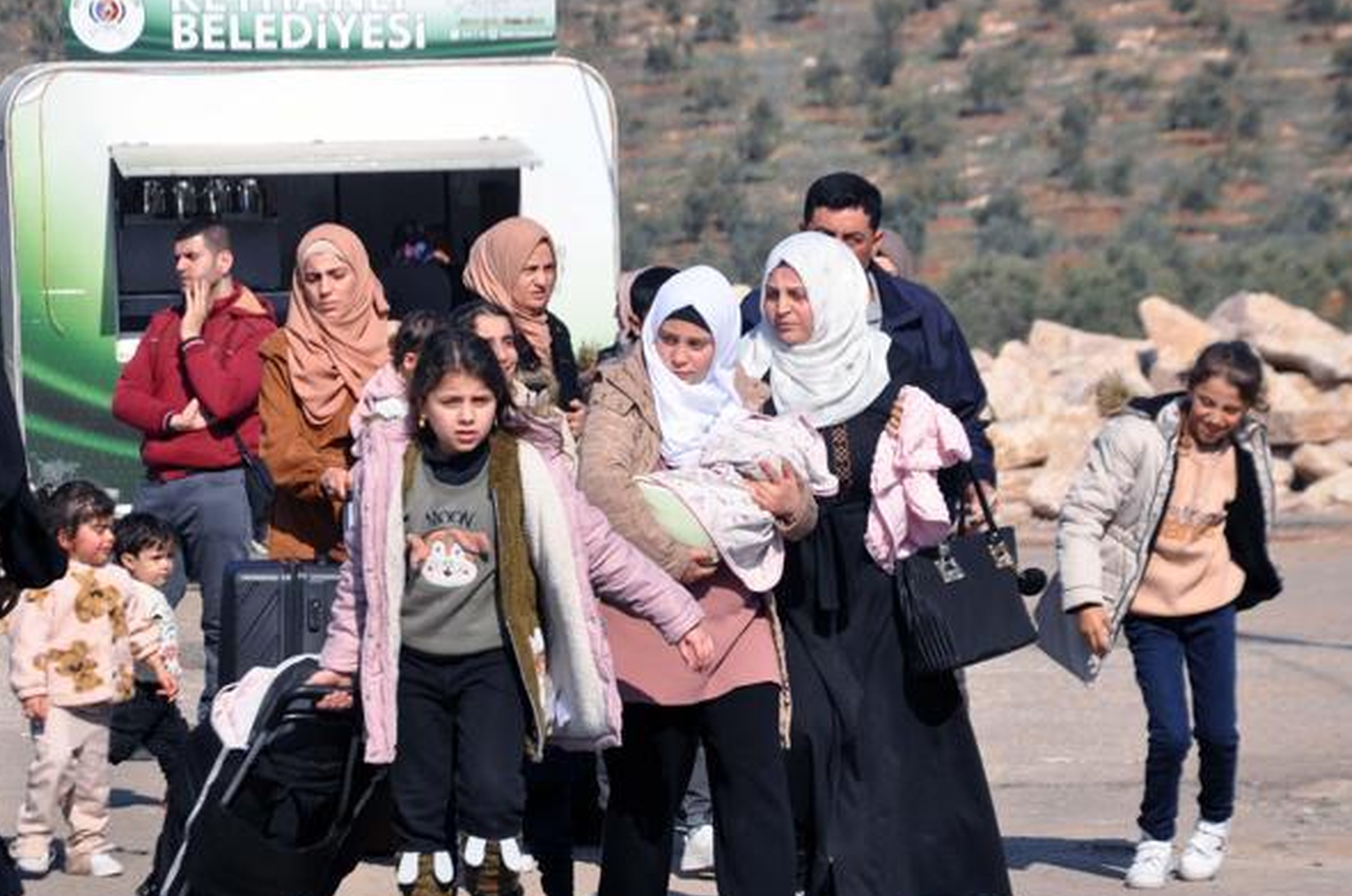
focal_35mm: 206
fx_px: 7709
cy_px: 487
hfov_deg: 10.0
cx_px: 646
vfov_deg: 6.7
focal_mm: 105
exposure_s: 1/1250
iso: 400
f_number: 9
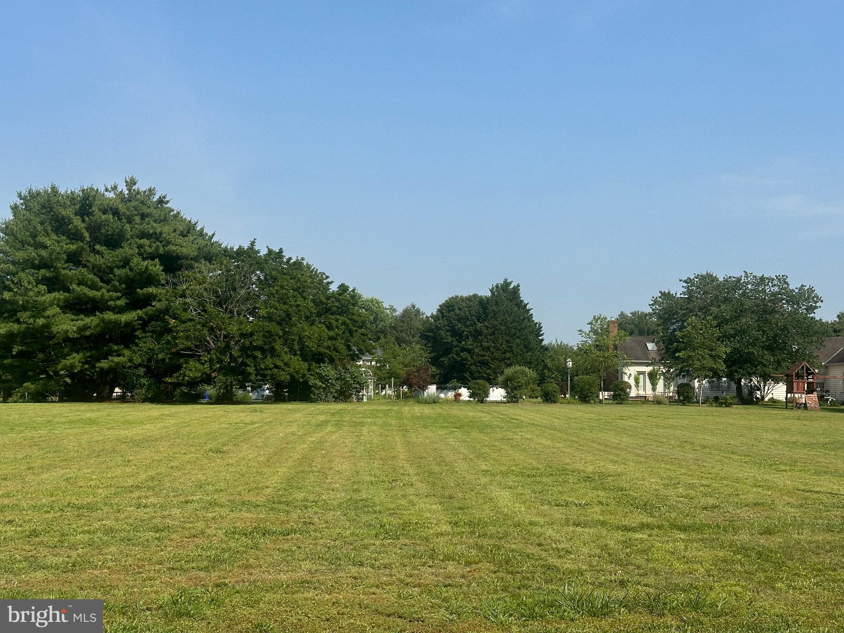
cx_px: 422
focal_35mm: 48
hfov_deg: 39.7
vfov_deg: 30.3
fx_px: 1170
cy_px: 316
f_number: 1.78
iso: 64
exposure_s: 1/5000
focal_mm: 6.86
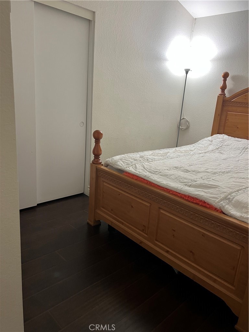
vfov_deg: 67.3
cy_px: 166
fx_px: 249
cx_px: 124
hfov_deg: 53.1
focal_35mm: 26
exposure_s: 1/60
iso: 200
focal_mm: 5.7
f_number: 1.5
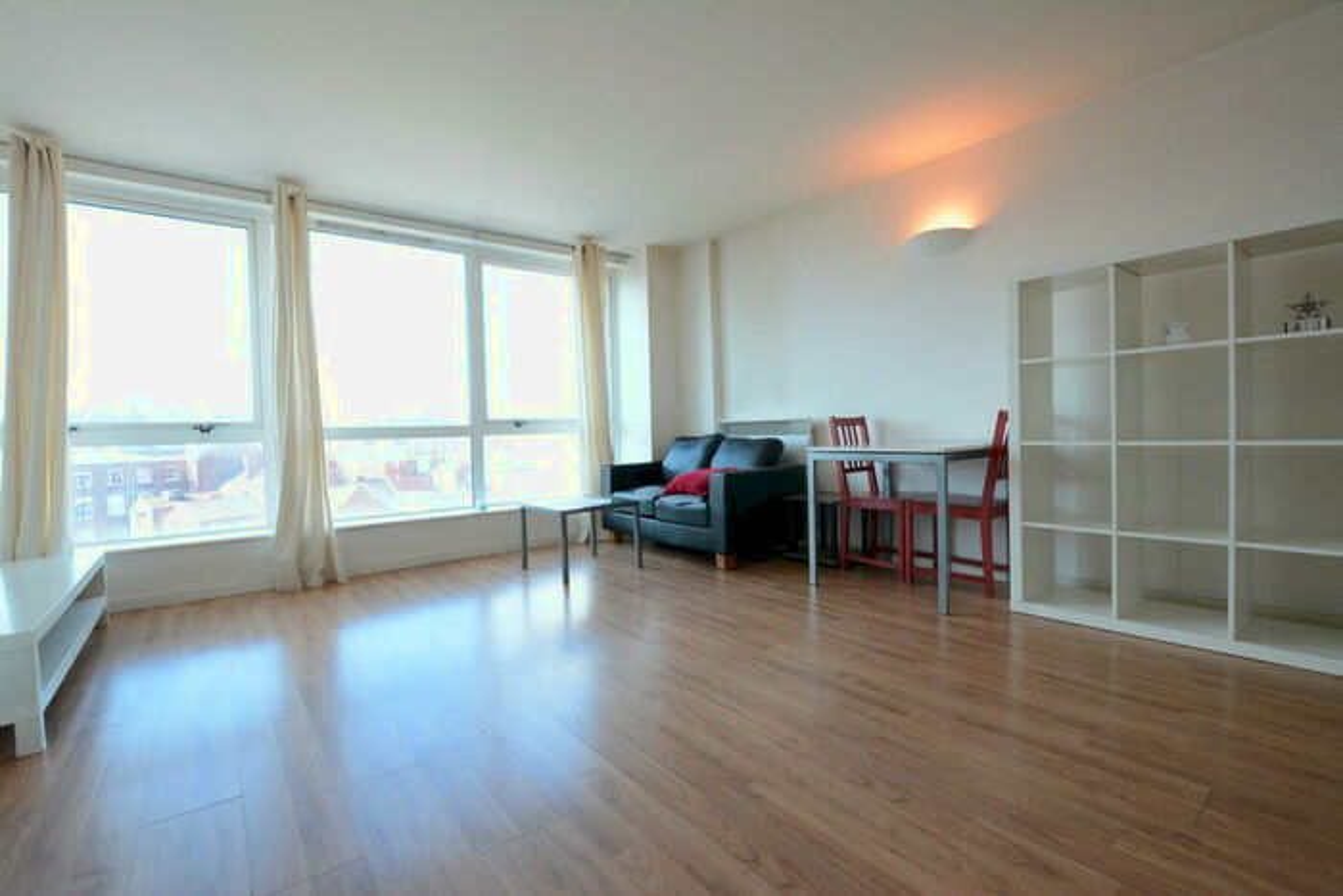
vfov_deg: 77.4
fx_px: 560
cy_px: 448
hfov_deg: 100.4
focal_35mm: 15
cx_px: 672
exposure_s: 1/160
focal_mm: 10
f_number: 6.3
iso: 1600
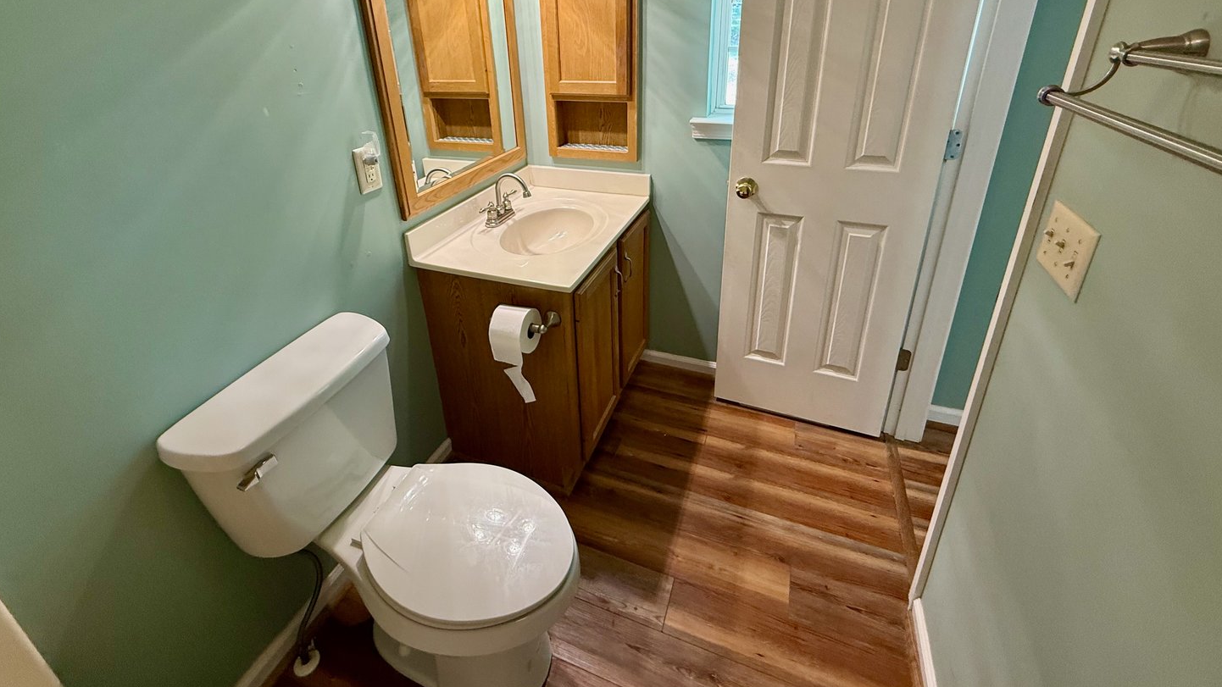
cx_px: 593
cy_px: 227
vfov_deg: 65.2
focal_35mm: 16
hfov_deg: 99.3
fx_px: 518
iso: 200
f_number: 2.2
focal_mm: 2.22
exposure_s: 1/60
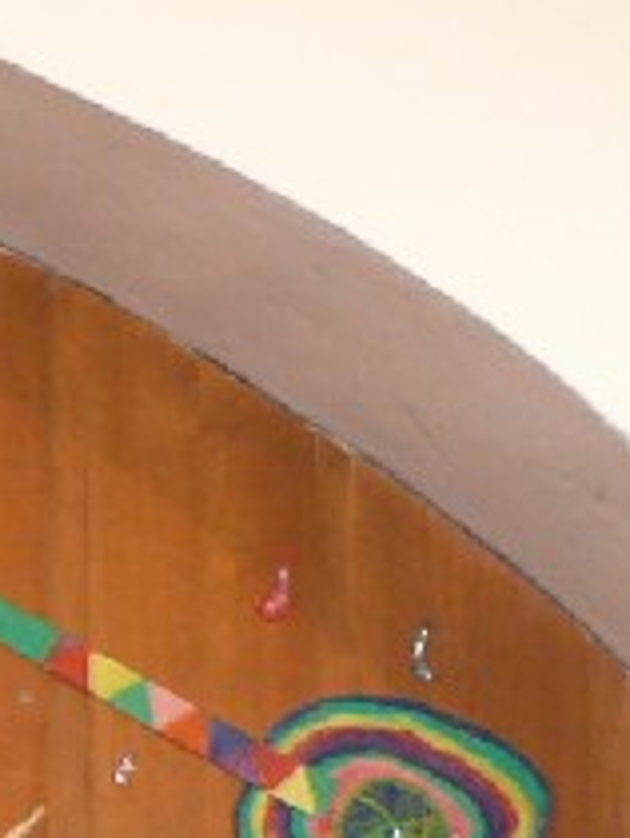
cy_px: 1688
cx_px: -371
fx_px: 4843
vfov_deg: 9.3
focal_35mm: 200
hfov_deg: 7.3
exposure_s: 1/30
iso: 200
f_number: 2.8
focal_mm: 7.4
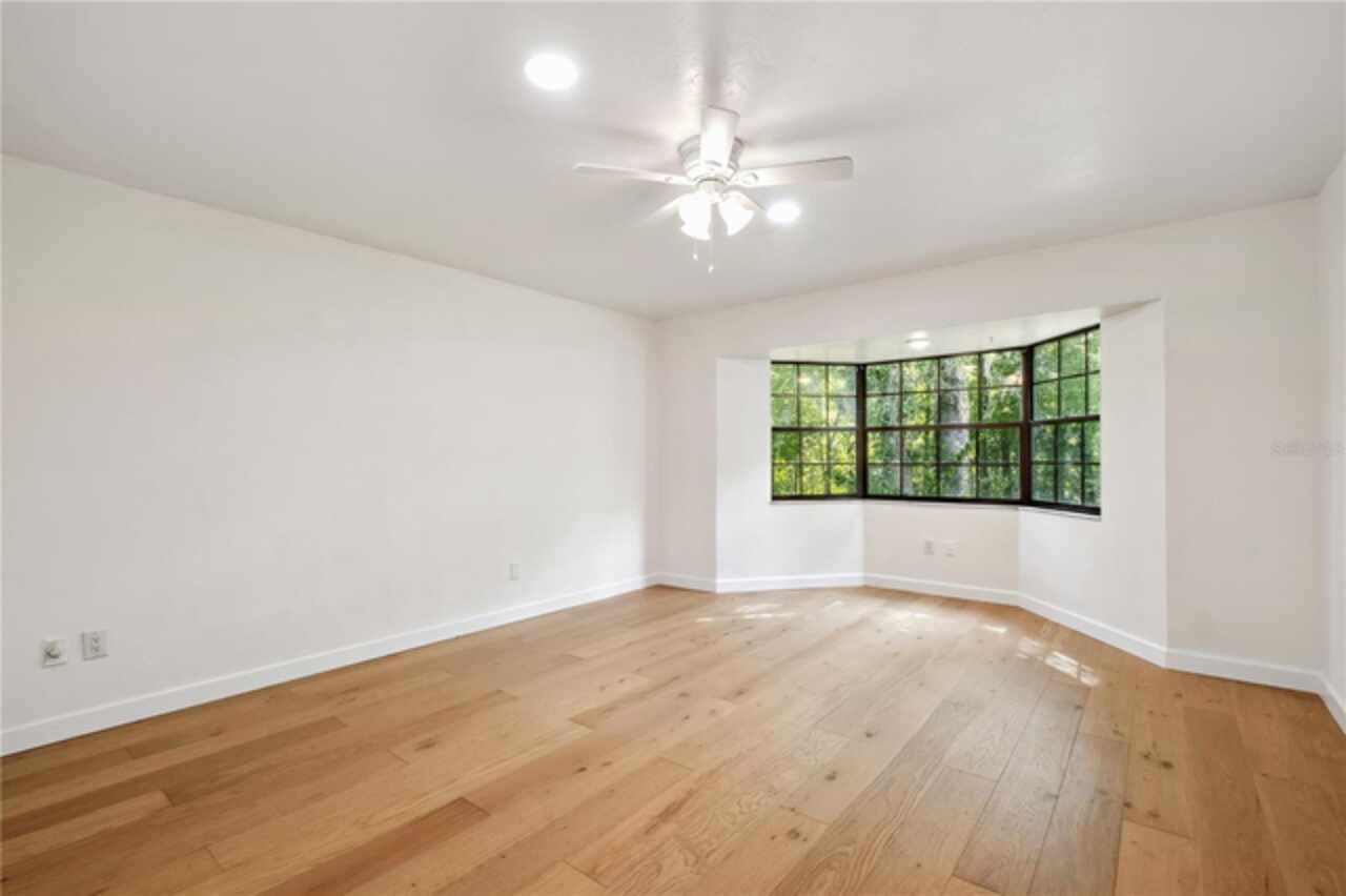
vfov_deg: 77.3
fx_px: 561
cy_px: 448
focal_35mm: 15
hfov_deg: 100.4
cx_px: 673
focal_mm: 10
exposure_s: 1/13
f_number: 8
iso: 400
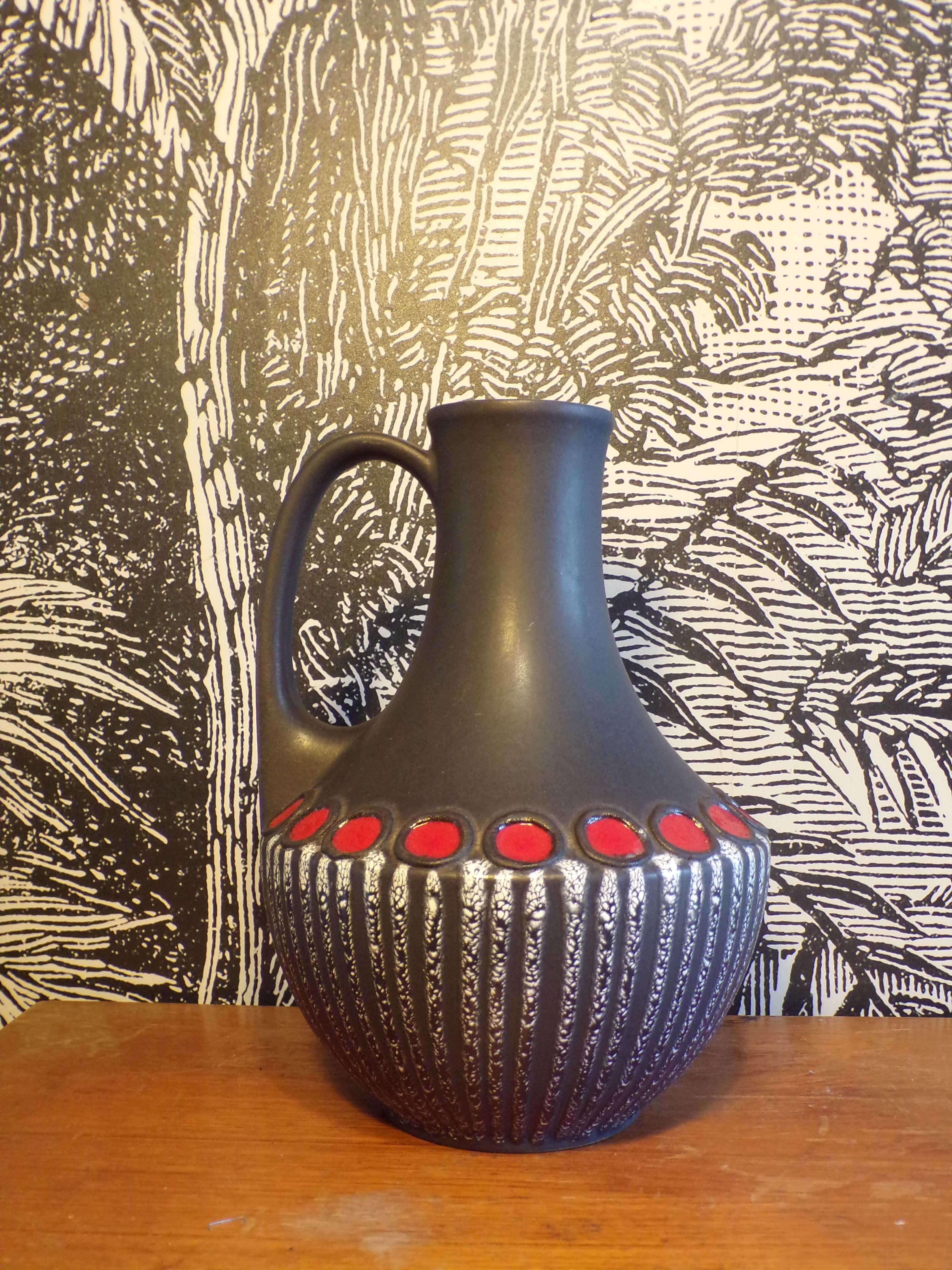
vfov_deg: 50.1
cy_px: 635
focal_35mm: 37
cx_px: 476
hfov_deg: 38.7
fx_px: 1357
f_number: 3.3
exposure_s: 1/17
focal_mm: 6.6
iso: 308
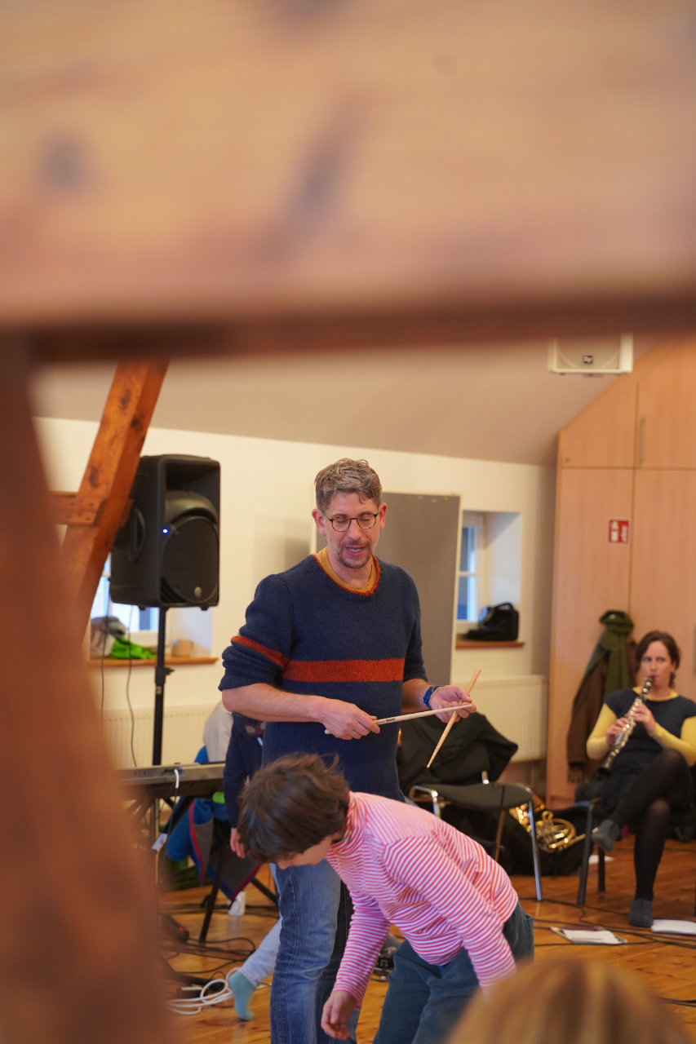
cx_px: 348
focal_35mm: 75
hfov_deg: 18.2
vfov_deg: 27.0
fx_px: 2175
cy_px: 522
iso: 2500
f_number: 4
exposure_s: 1/160
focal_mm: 75
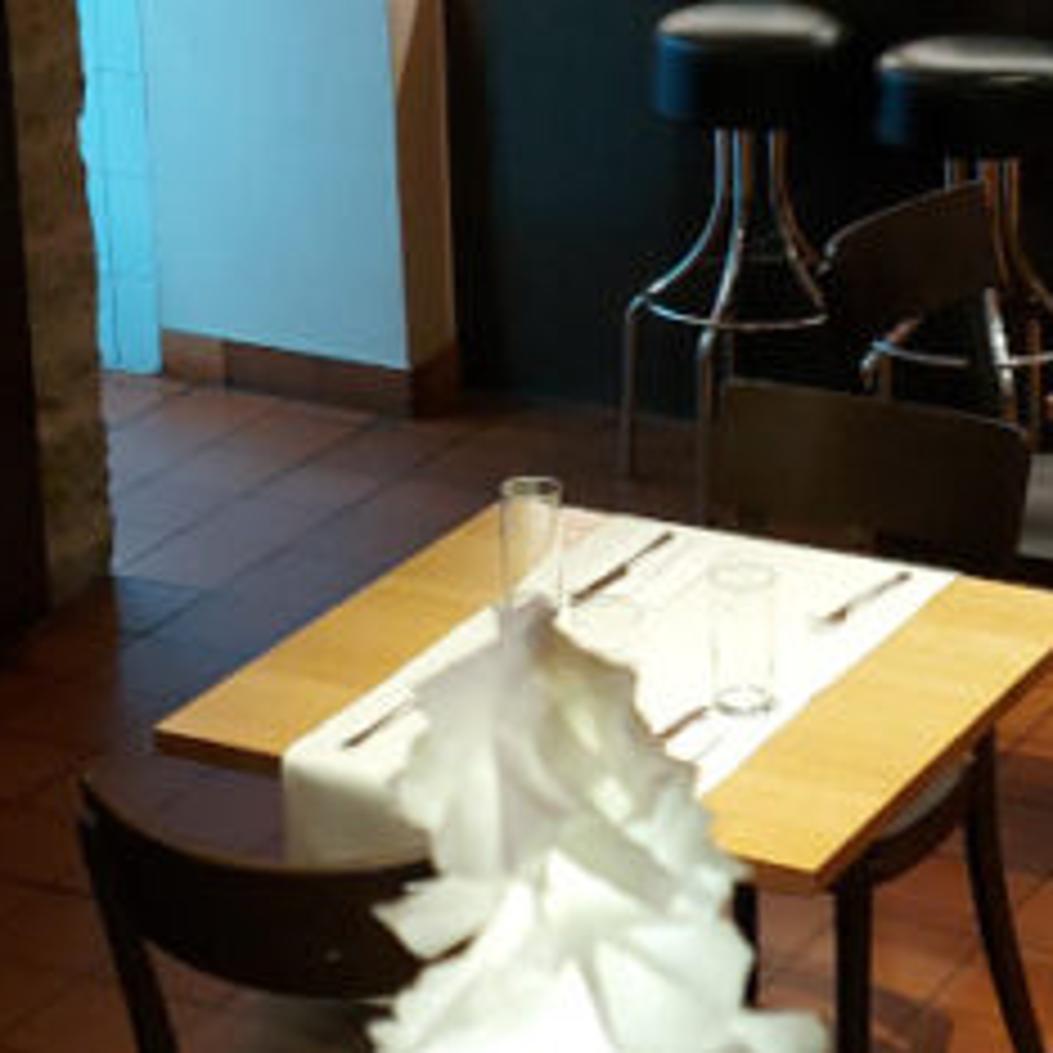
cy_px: -180
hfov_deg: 18.2
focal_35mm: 93
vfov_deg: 17.8
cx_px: -18
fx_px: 3201
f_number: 1.8
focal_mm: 5.23
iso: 160
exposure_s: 1/33
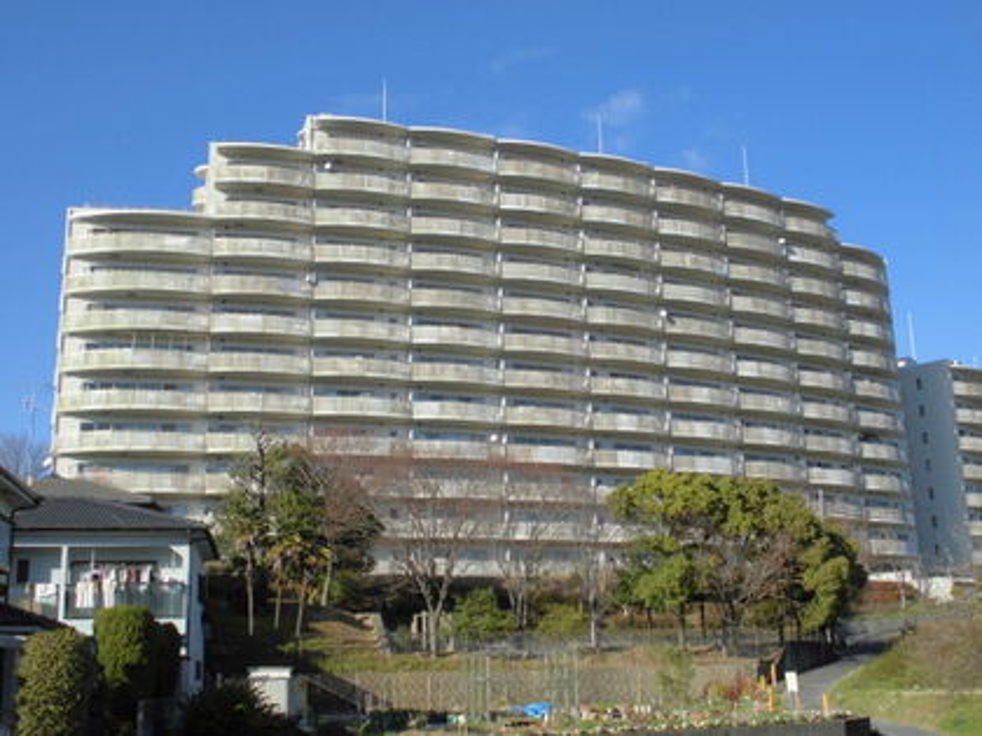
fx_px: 1220
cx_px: 491
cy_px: 368
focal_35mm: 43
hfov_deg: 43.9
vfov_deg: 33.6
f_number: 4.5
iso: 100
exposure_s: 1/400
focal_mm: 7.8
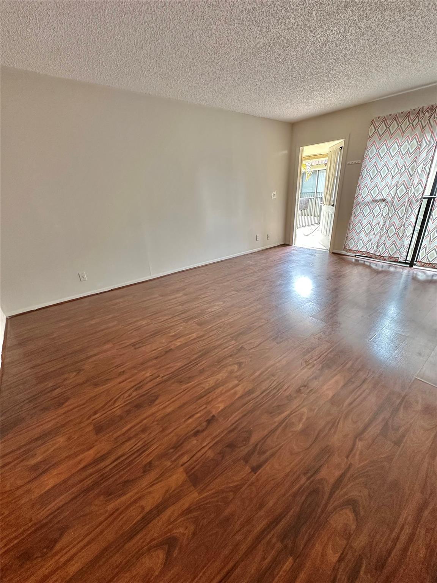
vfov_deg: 102.1
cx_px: 218
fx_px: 236
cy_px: 292
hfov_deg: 85.7
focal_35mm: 14
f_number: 2.2
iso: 250
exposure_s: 1/60
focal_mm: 2.22
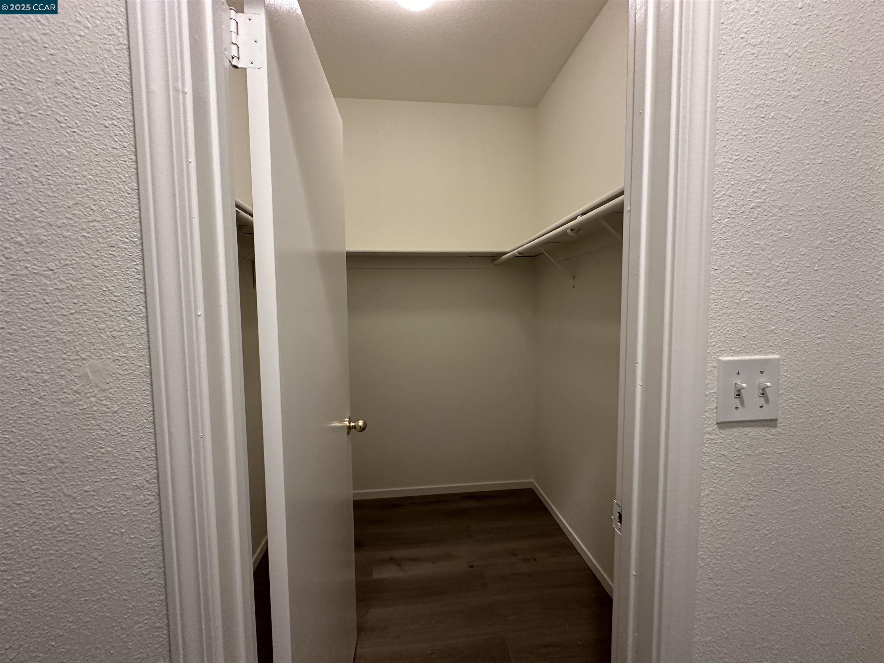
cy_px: 332
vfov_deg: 85.7
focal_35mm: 14
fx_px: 358
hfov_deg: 102.1
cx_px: 442
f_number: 2.2
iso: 400
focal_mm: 2.22
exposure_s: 1/60
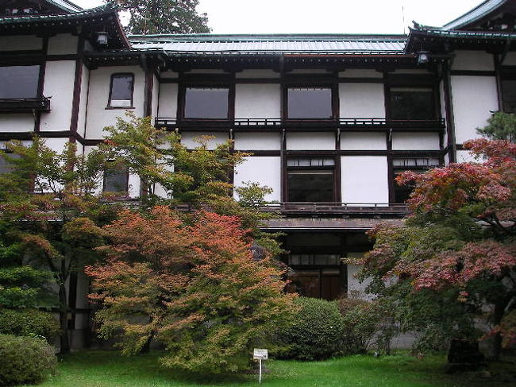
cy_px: 194
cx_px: 258
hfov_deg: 49.0
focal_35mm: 38
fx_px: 566
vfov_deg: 37.7
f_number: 3.3
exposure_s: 1/50
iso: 56
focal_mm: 6.3
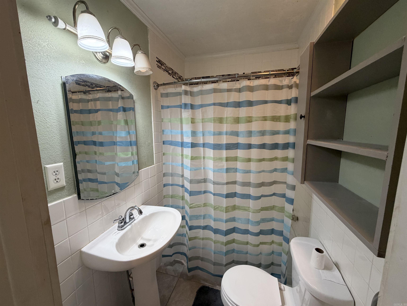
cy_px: 153
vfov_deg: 85.7
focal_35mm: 14
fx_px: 165
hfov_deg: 102.1
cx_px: 204
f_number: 2.2
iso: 160
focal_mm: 2.22
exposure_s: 1/60
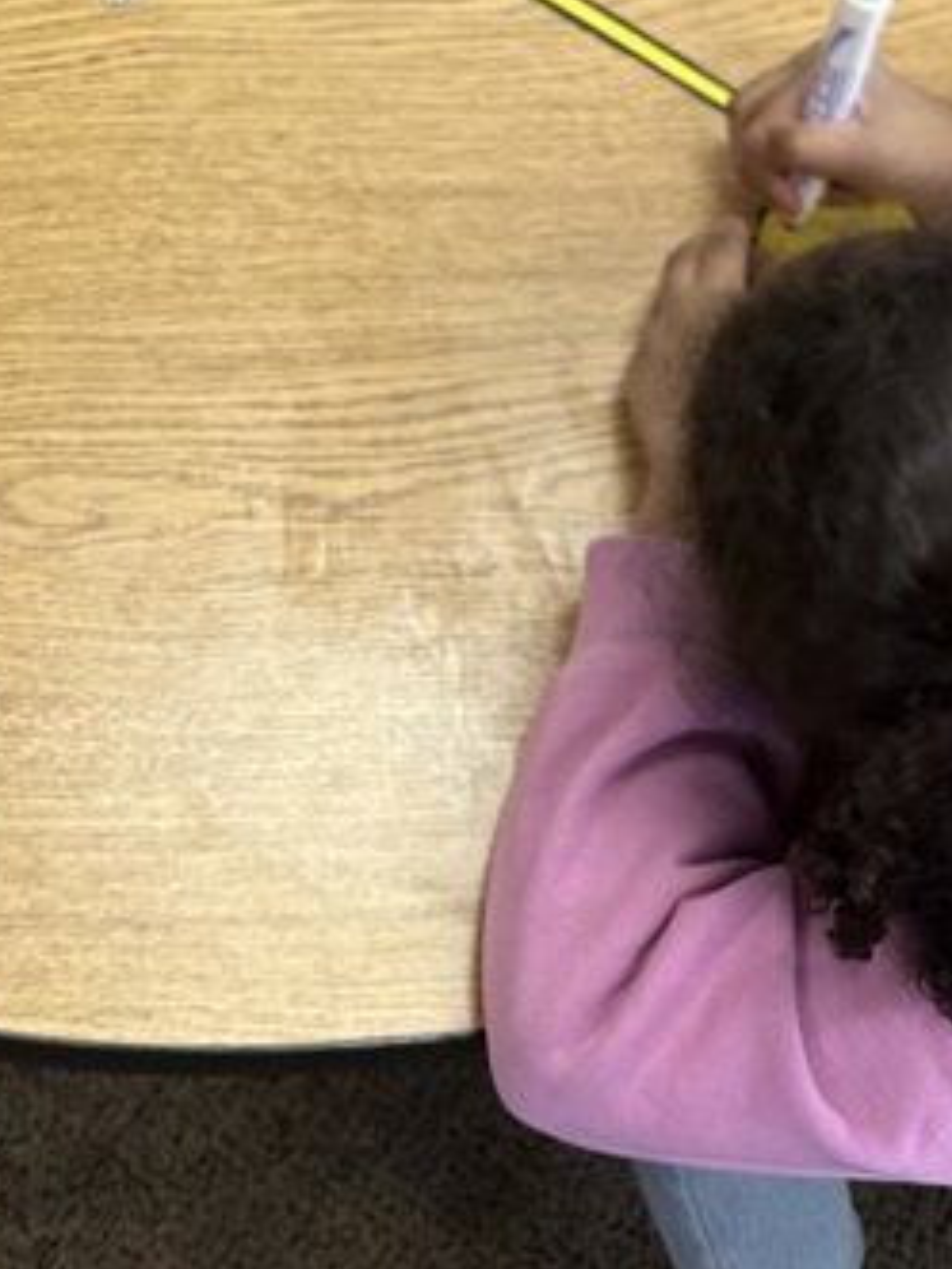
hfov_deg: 19.5
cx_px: 69
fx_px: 2714
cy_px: -313
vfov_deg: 23.7
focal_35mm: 74
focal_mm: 6.86
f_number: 1.78
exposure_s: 1/60
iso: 160
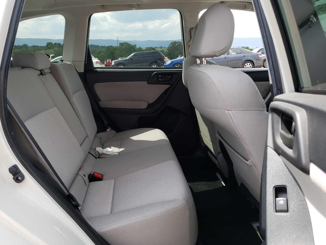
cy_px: 118
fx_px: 292
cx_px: 153
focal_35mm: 31
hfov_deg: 58.3
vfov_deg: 45.4
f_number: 1.5
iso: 50
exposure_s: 1/909
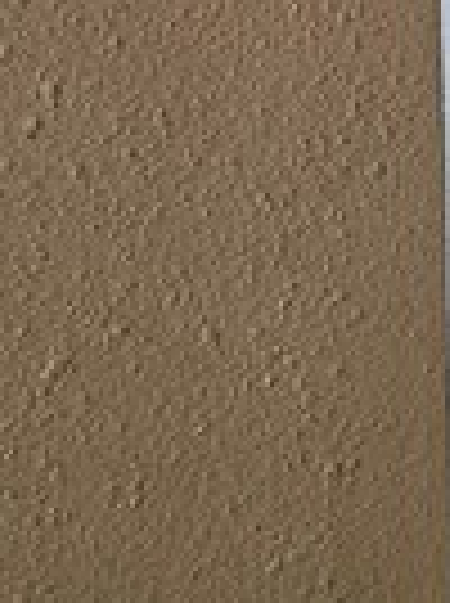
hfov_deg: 11.7
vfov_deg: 16.6
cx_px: 963
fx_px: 1913
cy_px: -238
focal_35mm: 110
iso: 250
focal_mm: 6.3
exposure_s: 1/207
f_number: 1.7
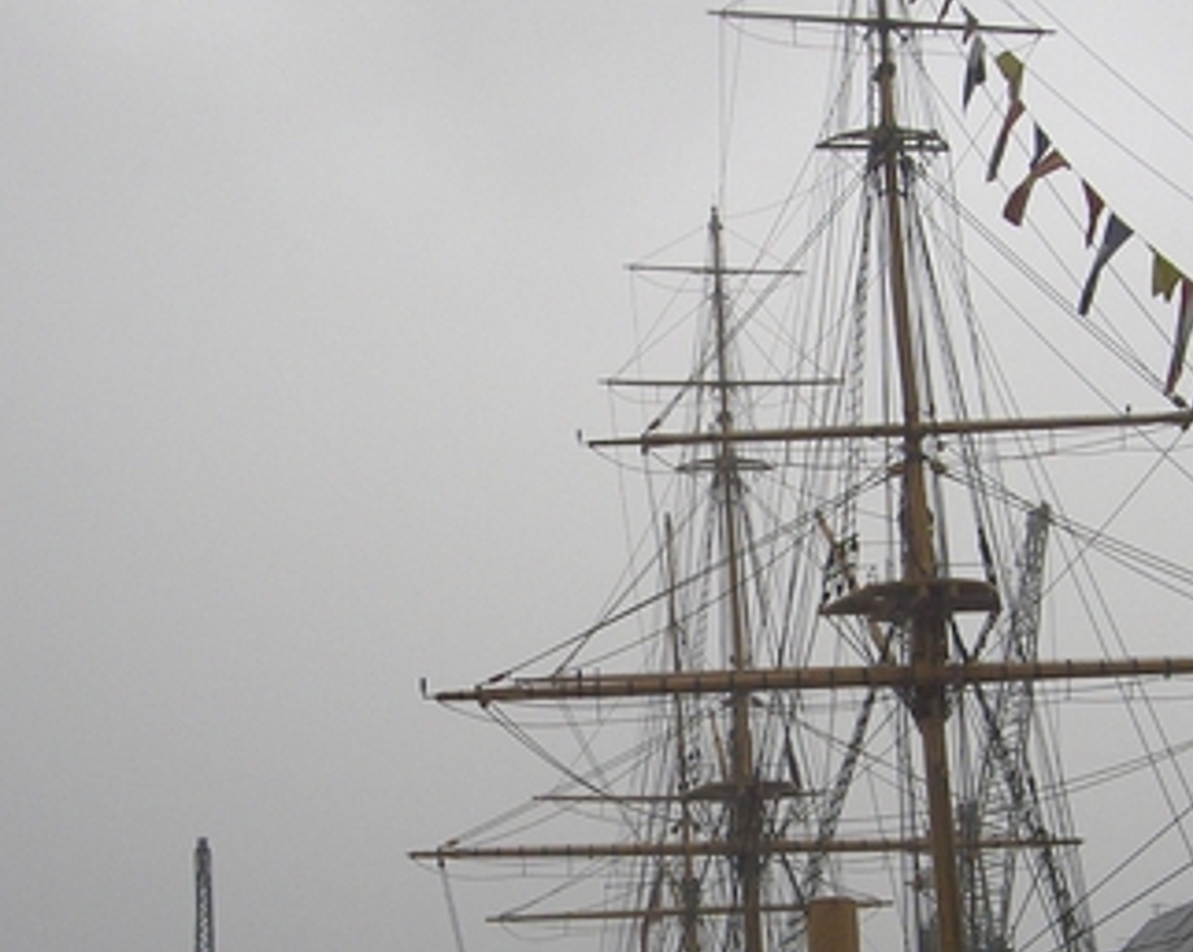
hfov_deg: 26.8
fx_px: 2505
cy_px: 789
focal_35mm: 71
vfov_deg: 21.2
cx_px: 656
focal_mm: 8
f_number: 4.7
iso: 200
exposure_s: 1/200
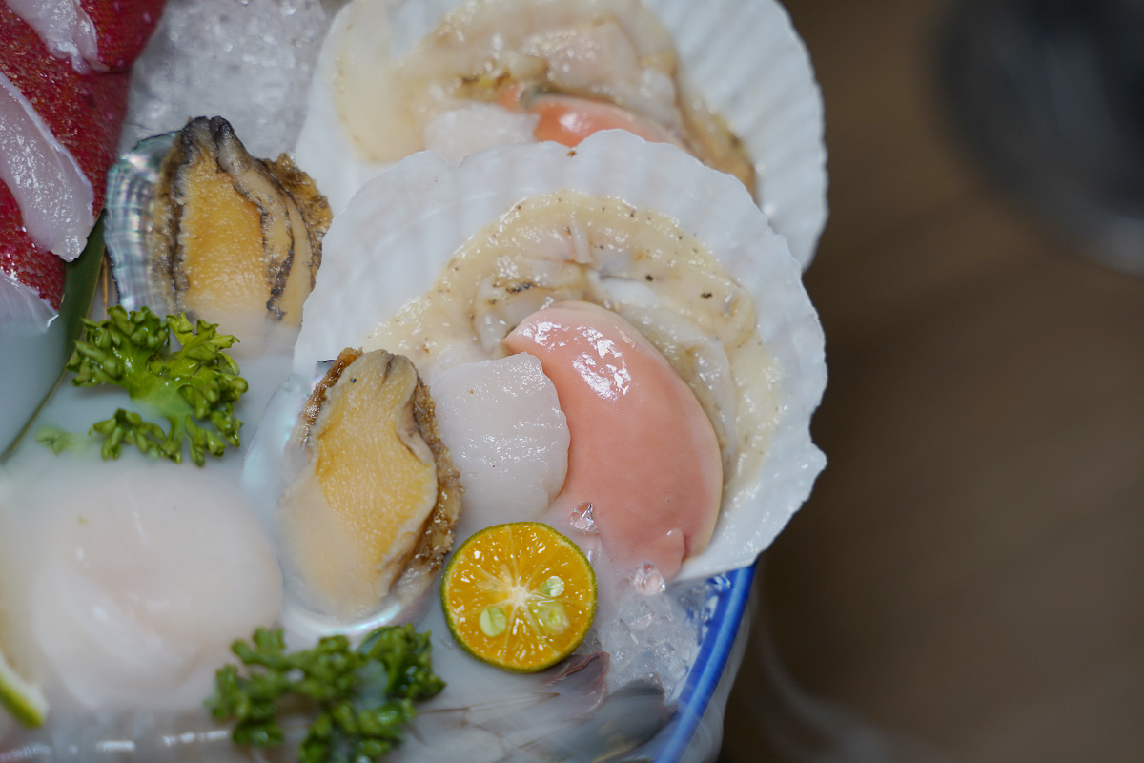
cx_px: 572
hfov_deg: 27.0
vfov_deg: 18.2
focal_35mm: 75
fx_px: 2383
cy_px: 382
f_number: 4
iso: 200
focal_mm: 75
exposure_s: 1/80
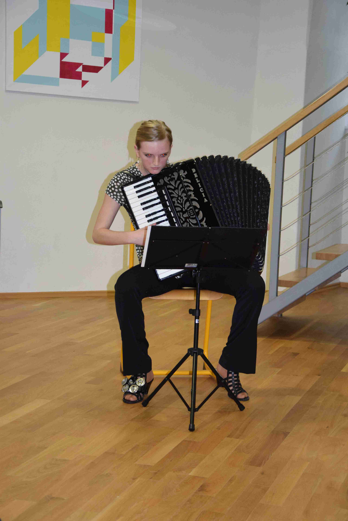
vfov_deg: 28.1
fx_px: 1043
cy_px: 260
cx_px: 174
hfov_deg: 18.9
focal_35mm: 72
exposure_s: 1/100
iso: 1600
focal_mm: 48
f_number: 4.8
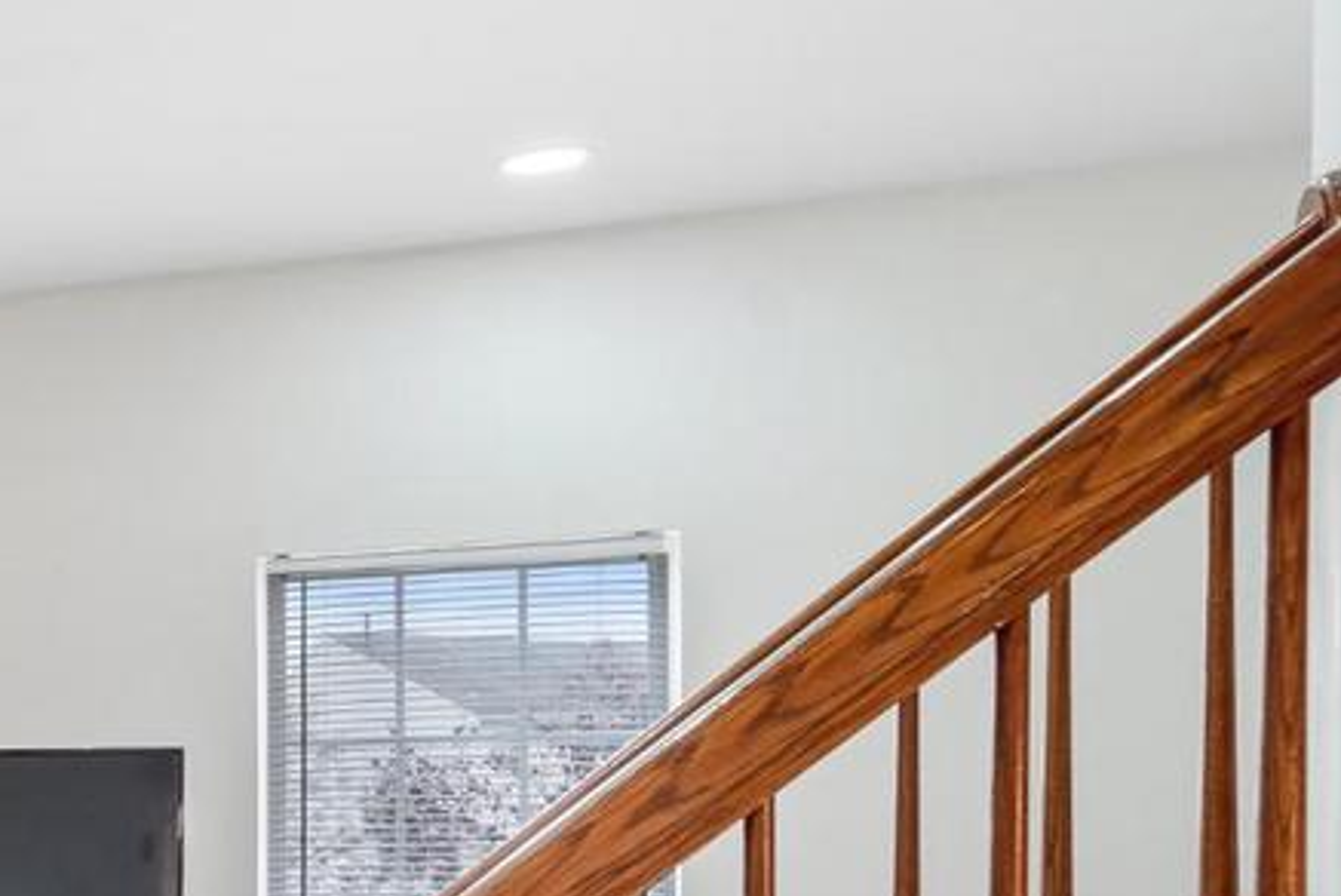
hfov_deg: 25.1
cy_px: 870
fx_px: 2087
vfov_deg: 23.3
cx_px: -764
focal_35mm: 56
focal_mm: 17
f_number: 8
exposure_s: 1/40
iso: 1250
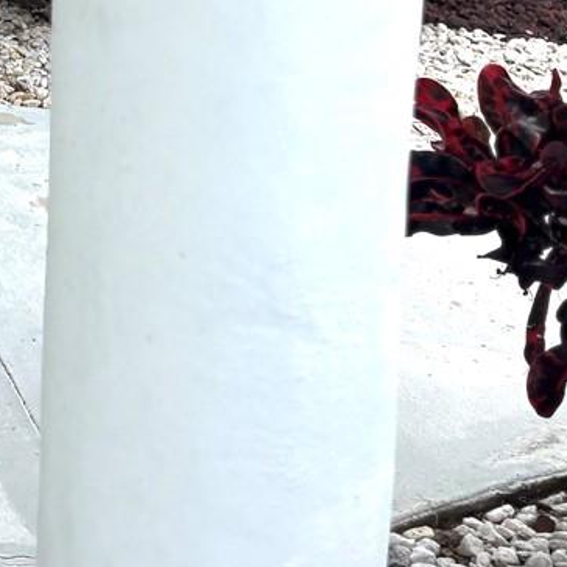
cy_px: -262
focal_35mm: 101
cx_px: -435
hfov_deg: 15.1
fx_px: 1872
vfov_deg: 15.9
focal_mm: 5.96
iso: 50
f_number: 1.6
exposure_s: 1/1550
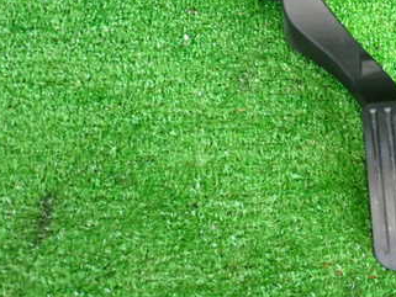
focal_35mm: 71
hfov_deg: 26.7
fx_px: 813
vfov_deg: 20.3
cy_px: 23
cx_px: 338
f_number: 2.7
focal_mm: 6.83
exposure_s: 1/30
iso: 800
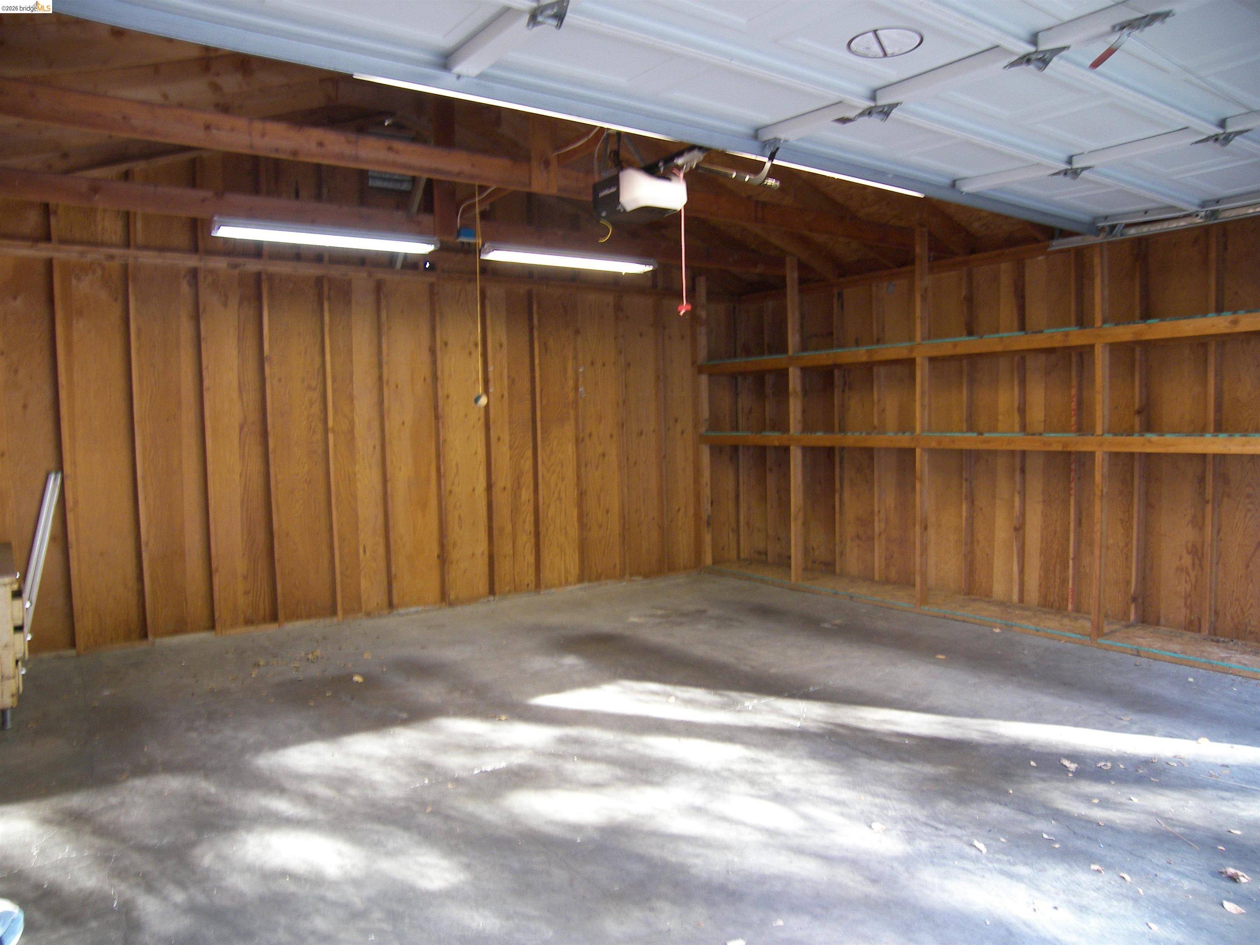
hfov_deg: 71.6
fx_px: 874
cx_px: 630
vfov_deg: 56.8
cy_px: 472
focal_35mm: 24
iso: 100
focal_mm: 5
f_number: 2.8
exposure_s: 1/10
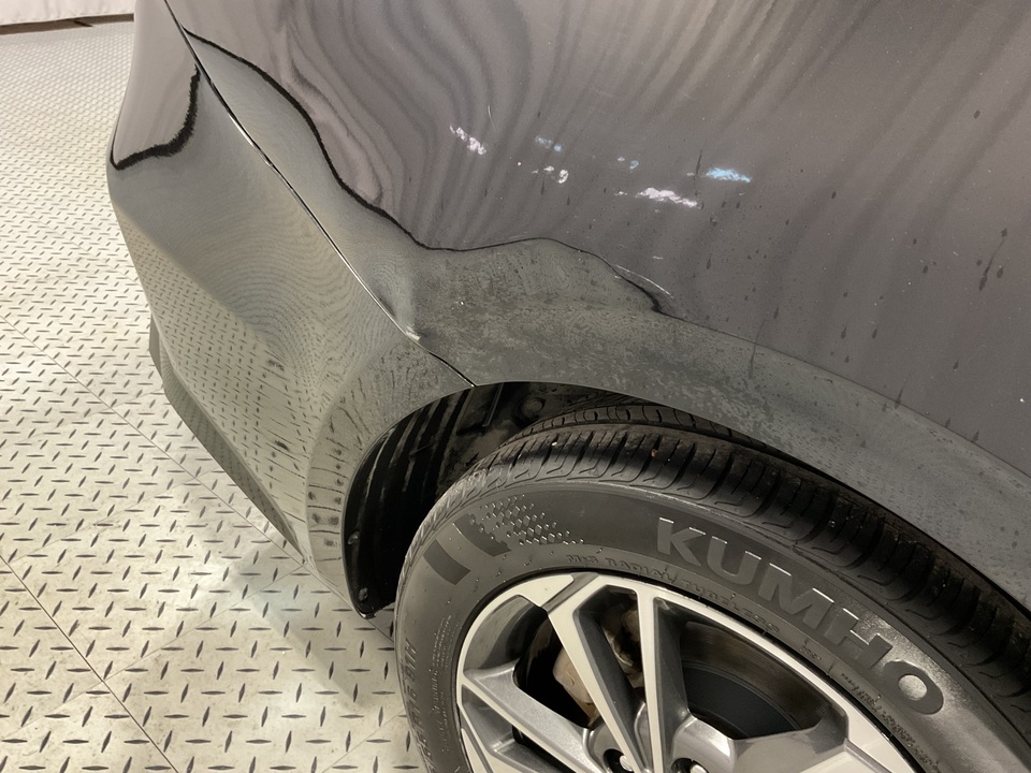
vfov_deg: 48.2
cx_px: 516
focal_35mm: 29
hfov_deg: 61.7
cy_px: 386
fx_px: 864
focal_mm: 3
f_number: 1.8
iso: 200
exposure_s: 1/40
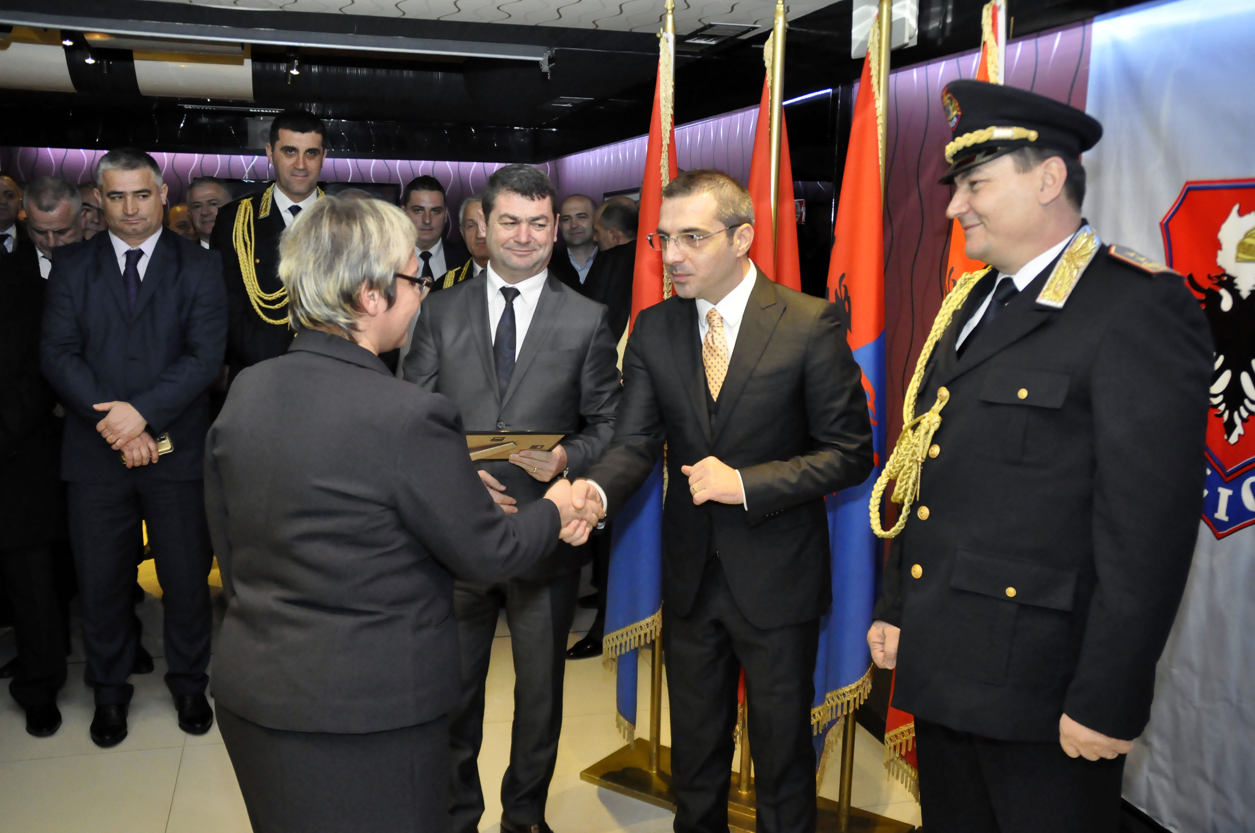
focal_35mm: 33
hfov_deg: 57.3
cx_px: 628
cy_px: 416
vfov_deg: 39.9
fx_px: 1149
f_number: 4.5
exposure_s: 1/125
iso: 3200
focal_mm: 22
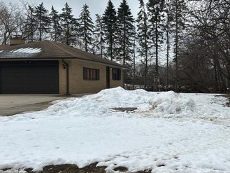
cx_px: 174
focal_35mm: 46
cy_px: 93
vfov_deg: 31.5
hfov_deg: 40.0
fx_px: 306
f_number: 1.78
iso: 80
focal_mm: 6.86
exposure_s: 1/4545
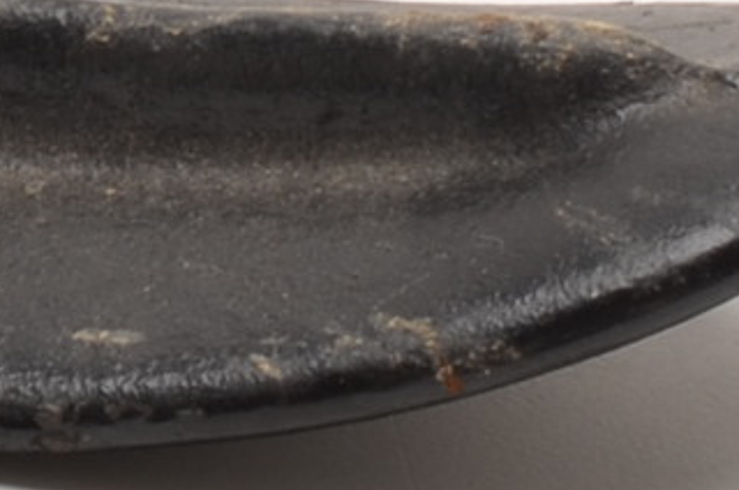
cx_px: -753
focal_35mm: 416
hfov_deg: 4.9
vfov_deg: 3.2
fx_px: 8523
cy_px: -1001
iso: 100
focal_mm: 36
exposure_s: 1/160
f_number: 25
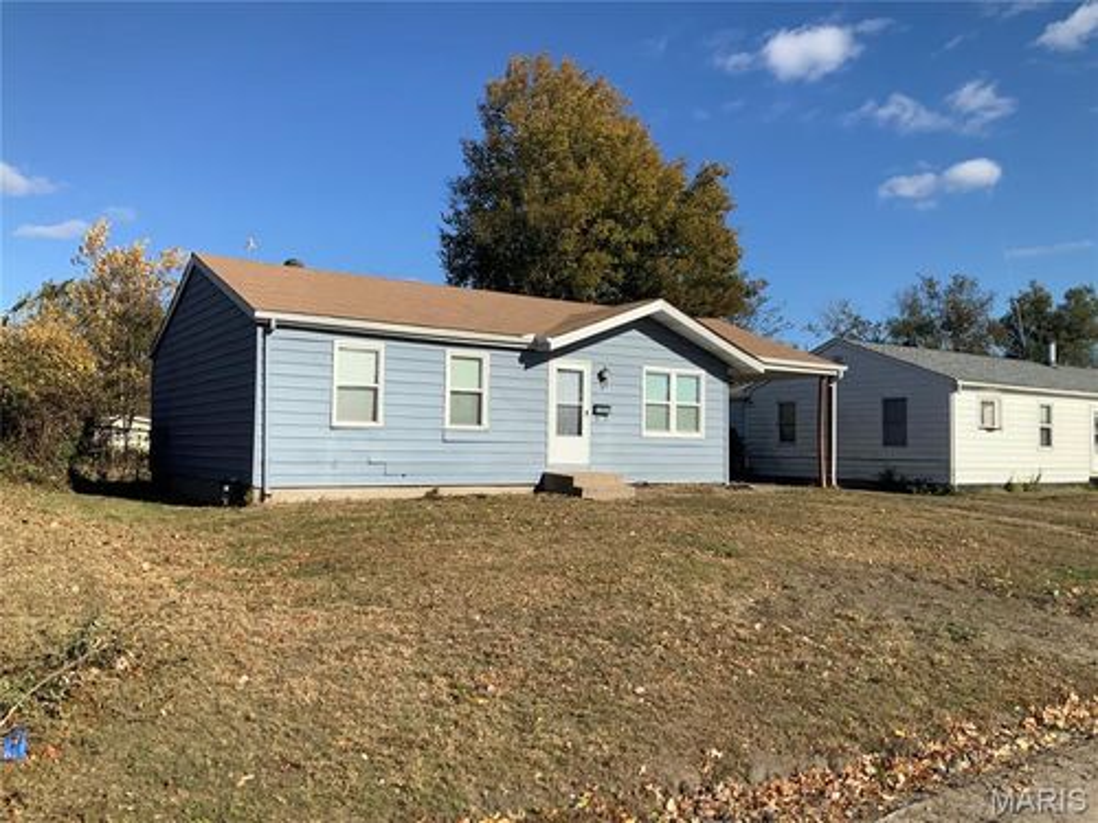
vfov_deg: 48.2
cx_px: 549
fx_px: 920
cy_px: 412
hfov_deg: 61.7
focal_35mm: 29
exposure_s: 1/2801
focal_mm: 3
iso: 20
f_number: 1.8
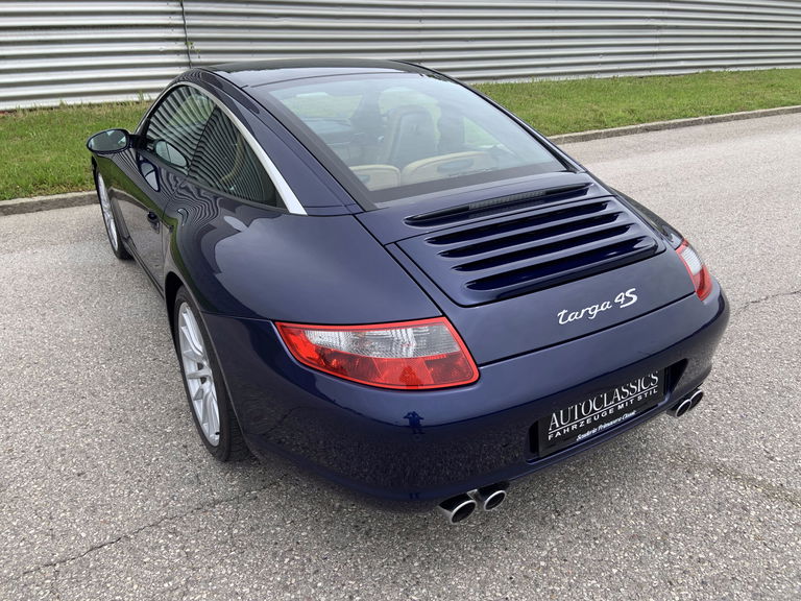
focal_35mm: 26
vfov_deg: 53.1
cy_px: 300
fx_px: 602
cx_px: 400
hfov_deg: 67.3
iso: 25
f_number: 1.8
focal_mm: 4.25
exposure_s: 1/1176
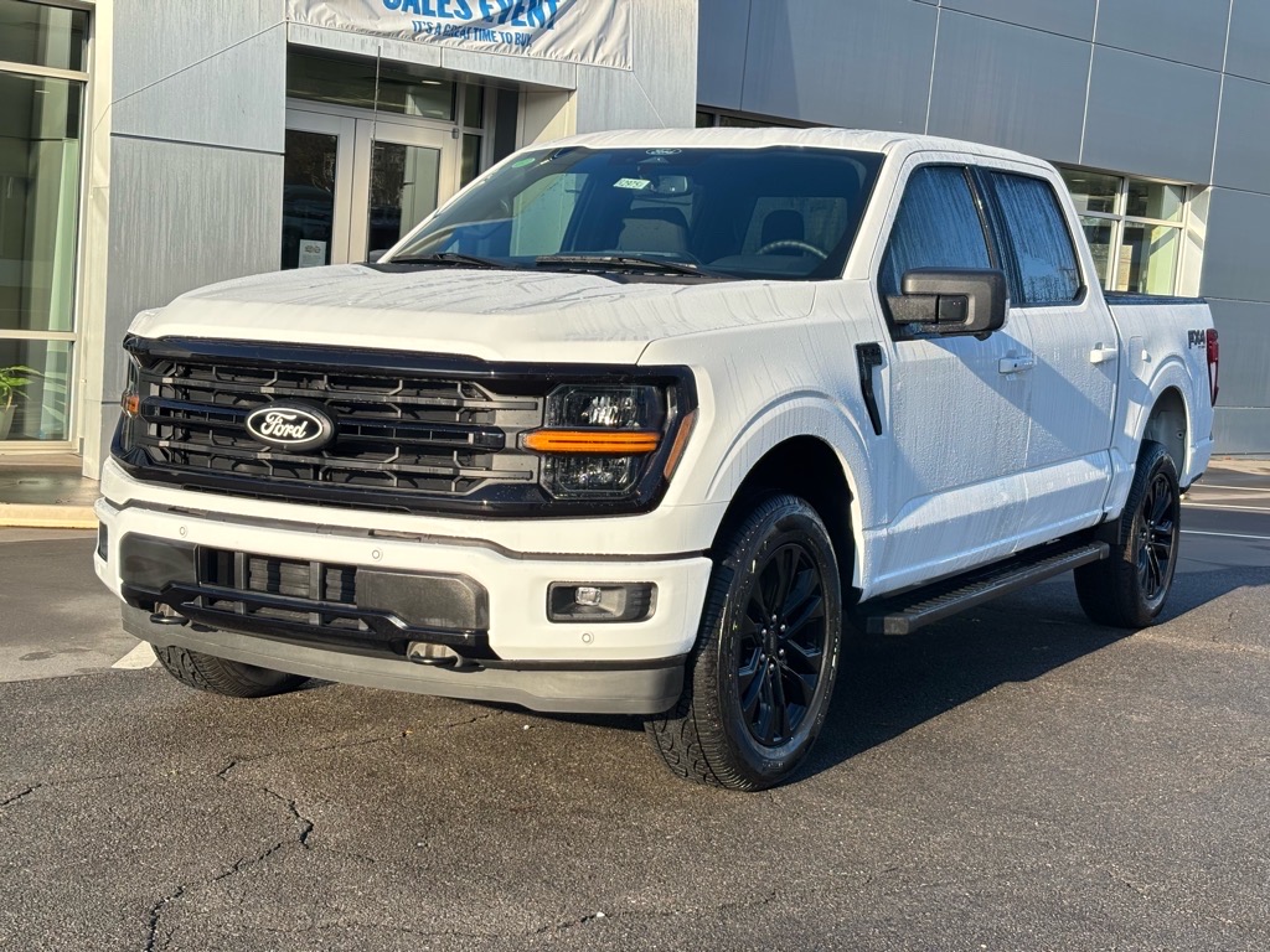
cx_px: 635
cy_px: 476
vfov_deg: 28.0
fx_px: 1908
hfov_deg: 36.8
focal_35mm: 52
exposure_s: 1/1499
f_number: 1.6
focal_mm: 5.96
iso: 32
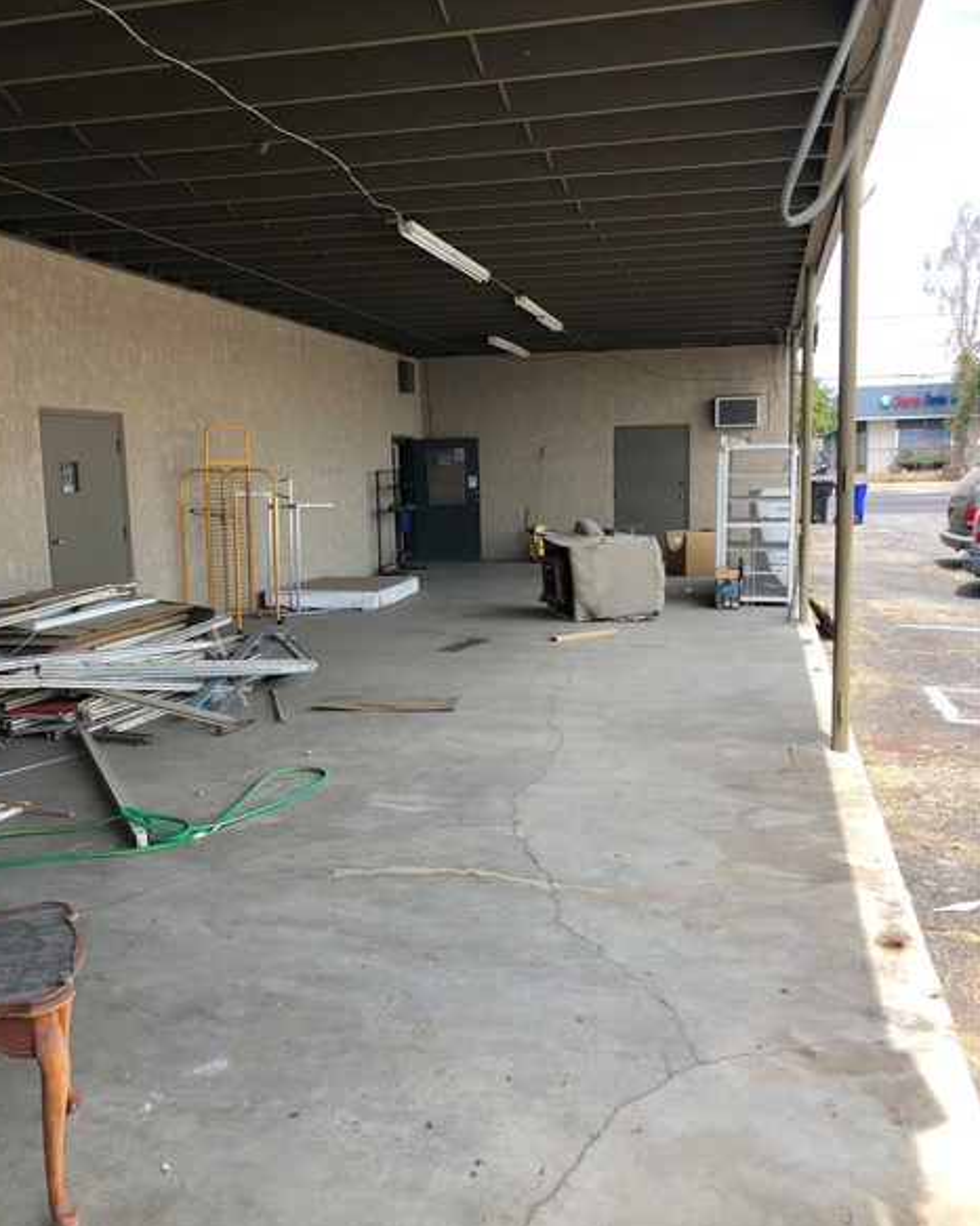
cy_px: 633
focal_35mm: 30
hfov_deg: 48.5
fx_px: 1088
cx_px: 479
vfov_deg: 58.8
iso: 20
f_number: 1.8
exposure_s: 1/457
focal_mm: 3.99
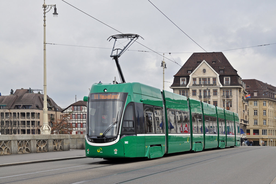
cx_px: 138
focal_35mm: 78
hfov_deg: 26.0
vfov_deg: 17.4
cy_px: 92
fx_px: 597
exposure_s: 1/800
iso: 400
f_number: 8
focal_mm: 52
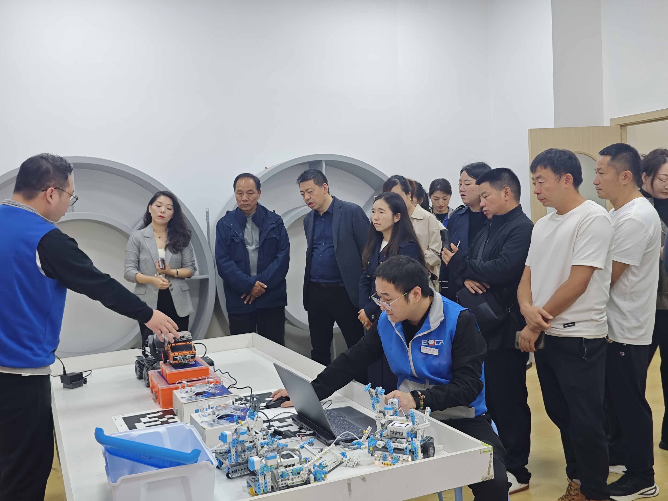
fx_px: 656
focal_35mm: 34
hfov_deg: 54.0
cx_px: 334
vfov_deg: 41.8
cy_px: 250
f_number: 1.6
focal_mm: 6.55
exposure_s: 1/100
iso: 200
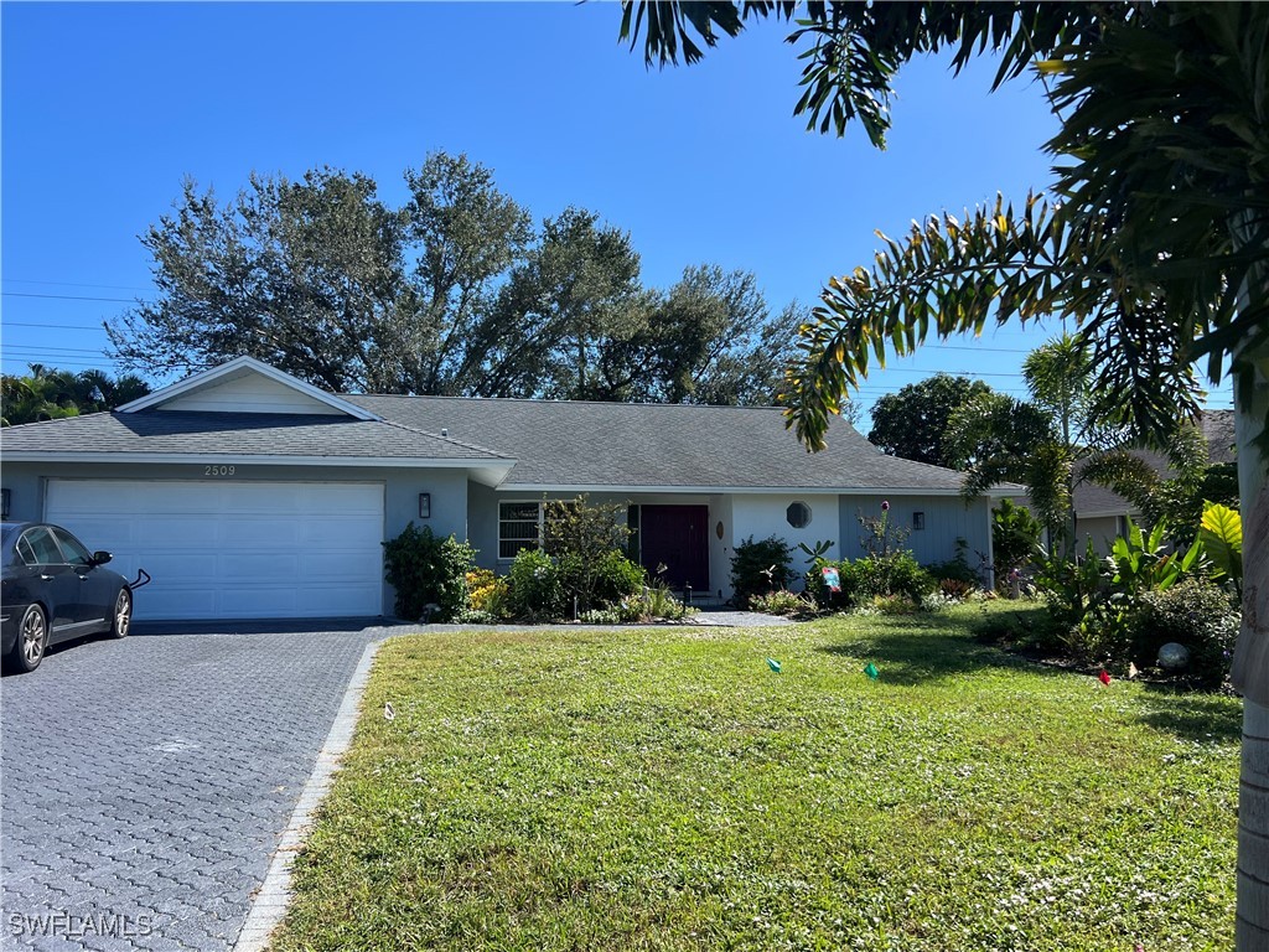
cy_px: 476
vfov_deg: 53.1
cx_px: 634
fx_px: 953
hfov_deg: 67.3
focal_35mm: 26
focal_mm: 5.7
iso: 50
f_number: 1.5
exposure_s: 1/2994
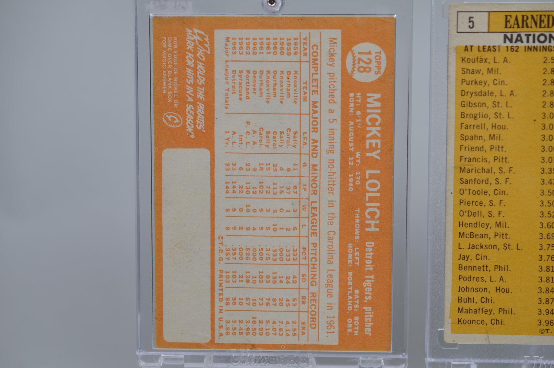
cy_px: 184
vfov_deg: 22.6
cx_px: 277
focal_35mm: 60
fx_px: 922
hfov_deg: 33.4
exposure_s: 1/100
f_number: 5
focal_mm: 40
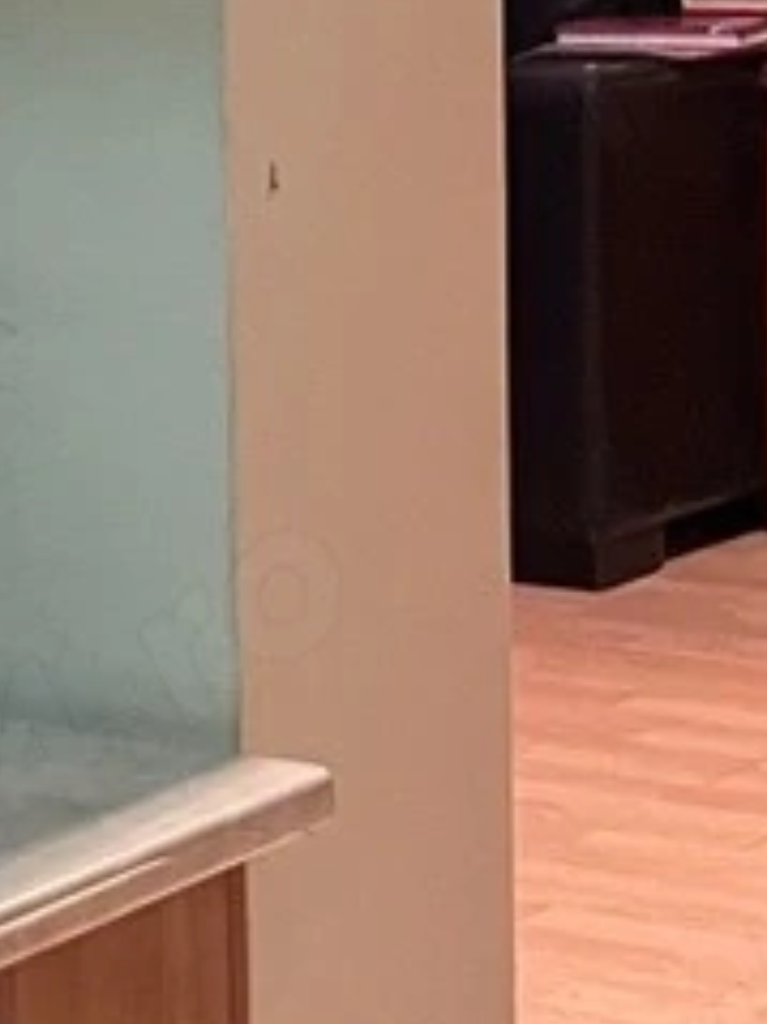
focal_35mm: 145
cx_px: -943
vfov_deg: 13.4
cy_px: -73
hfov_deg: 9.3
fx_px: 4288
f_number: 1.5
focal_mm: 5.7
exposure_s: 1/33
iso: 640
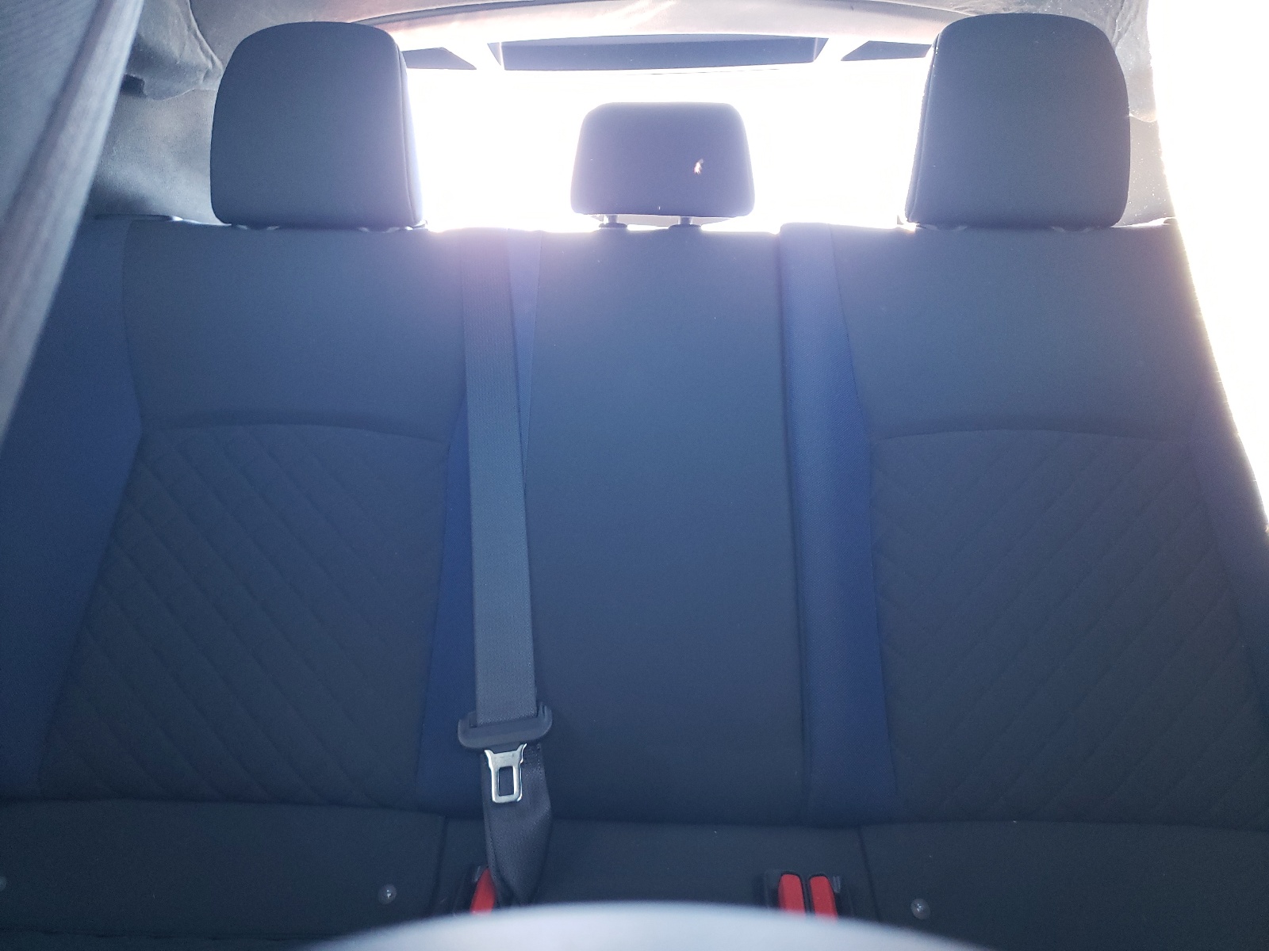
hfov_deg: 67.3
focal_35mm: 26
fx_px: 953
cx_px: 634
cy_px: 476
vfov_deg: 53.1
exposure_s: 1/60.2
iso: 185
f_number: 1.5
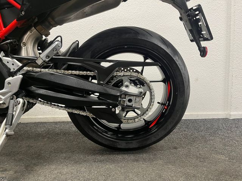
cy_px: 90
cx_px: 121
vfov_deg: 53.1
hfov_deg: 67.3
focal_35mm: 26
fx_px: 182
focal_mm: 5.1
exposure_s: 1/50
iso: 160
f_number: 1.6
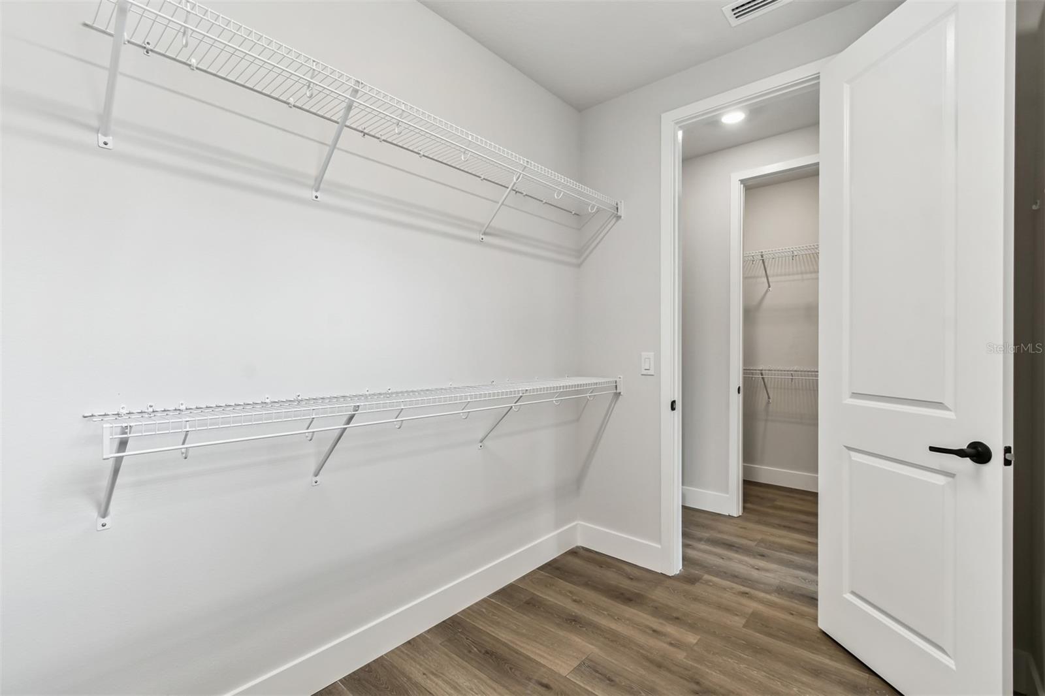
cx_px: 522
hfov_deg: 100.4
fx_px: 435
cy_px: 348
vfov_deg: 77.3
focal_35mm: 15
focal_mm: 10
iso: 100
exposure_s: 1/6
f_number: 7.1
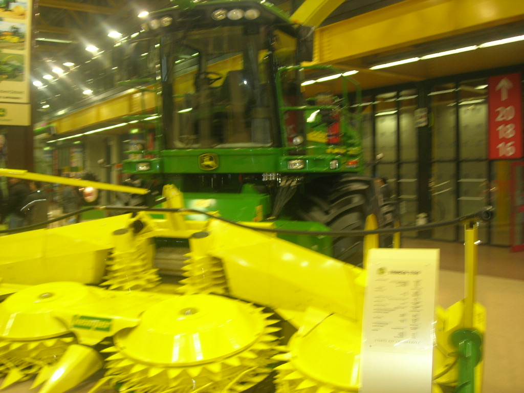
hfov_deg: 49.0
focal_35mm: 38
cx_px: 262
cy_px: 196
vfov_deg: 37.7
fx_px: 575
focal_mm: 7.8
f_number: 2.8
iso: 64
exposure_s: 1/30
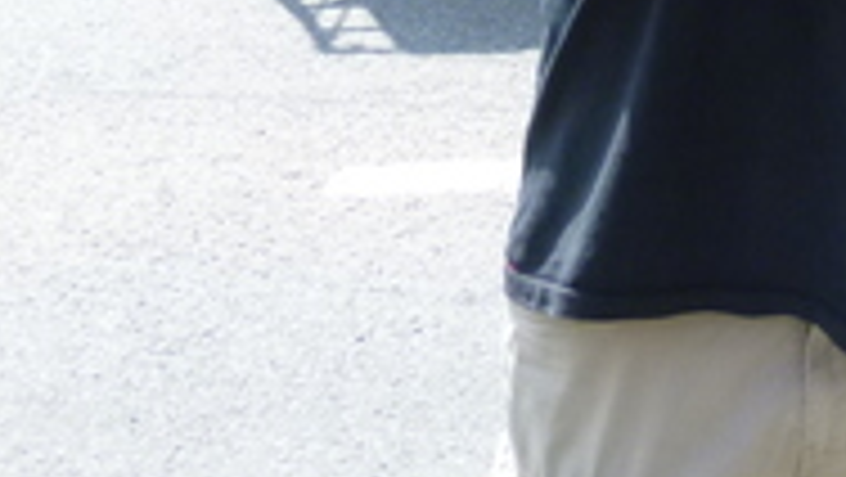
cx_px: 1364
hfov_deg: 16.4
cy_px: -810
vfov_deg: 9.0
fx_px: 2604
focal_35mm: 116
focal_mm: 4.5
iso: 100
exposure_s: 1/400
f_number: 3.1
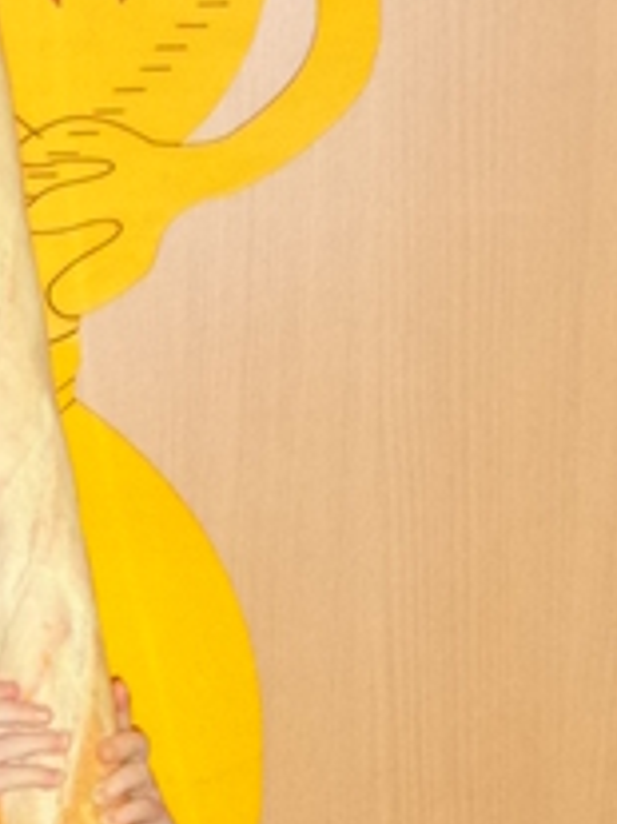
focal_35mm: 139
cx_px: -12
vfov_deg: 13.8
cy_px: 979
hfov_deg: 10.6
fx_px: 3307
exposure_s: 1/60
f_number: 3.6
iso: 400
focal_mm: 6.5
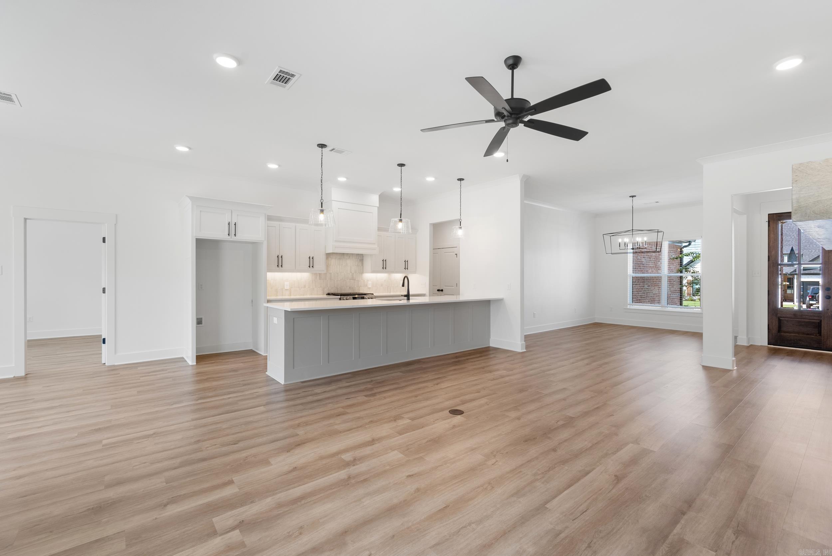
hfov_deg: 96.7
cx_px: 416
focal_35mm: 16
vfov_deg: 73.8
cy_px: 278
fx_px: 370
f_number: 9
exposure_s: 1/5
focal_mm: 16
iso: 250
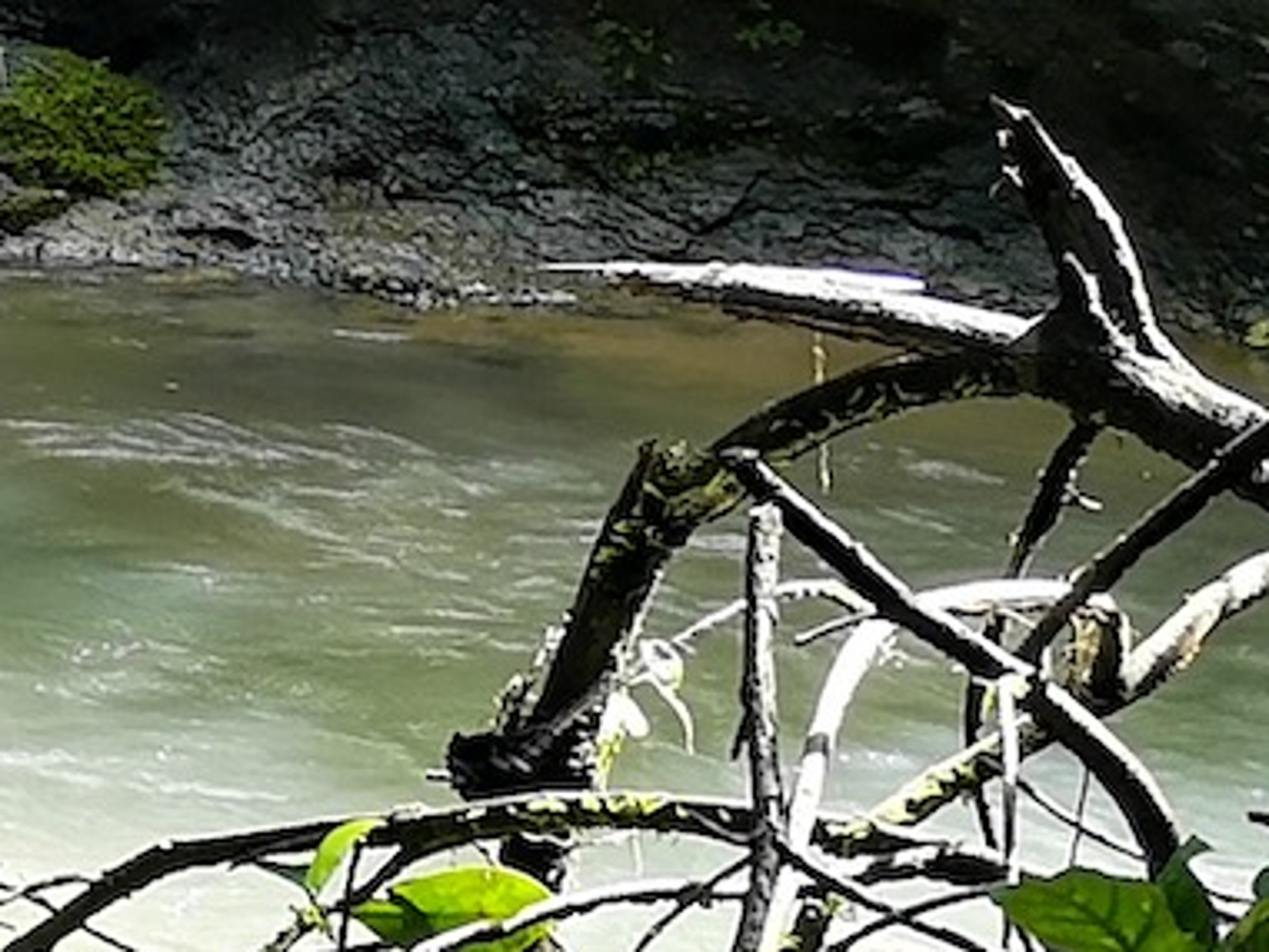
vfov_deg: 10.4
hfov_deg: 11.9
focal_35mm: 136
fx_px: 4987
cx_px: -1705
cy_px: -666
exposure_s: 3
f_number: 1.8
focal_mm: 3.95
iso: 50
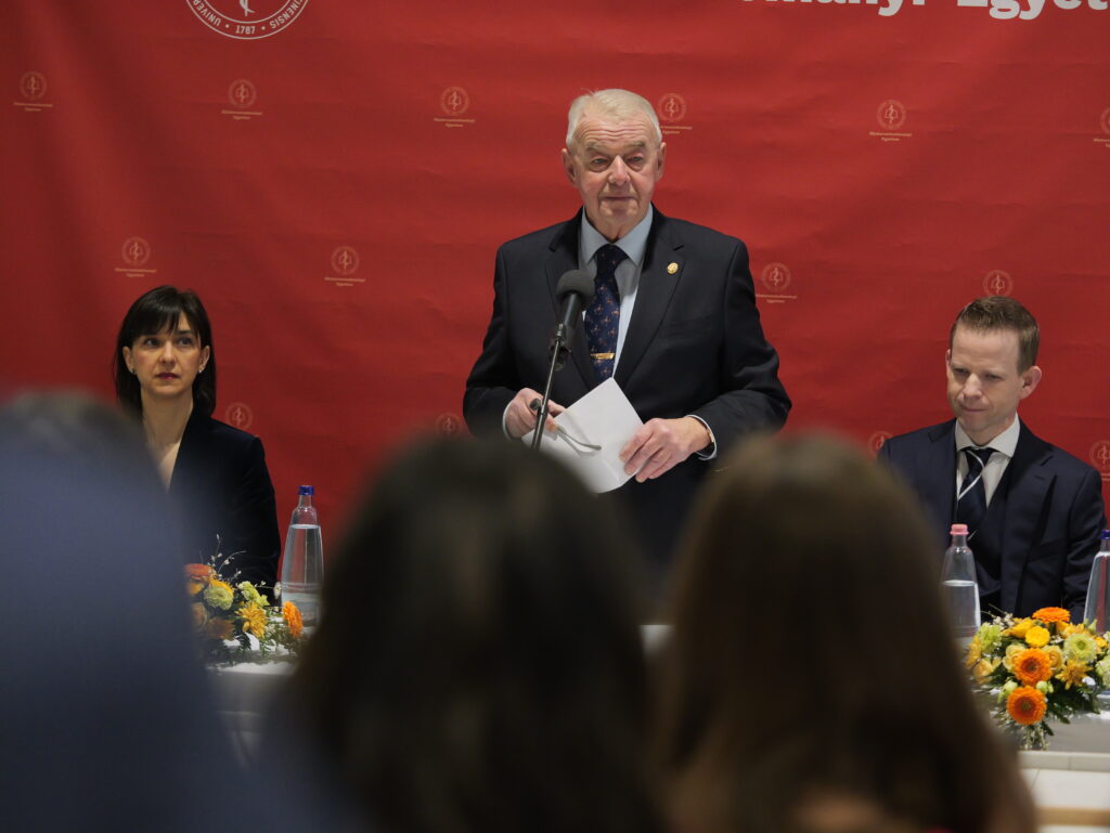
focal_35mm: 170
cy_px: 416
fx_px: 5454
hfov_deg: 11.6
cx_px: 555
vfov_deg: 8.7
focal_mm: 85
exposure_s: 1/400
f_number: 2.8
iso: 1600
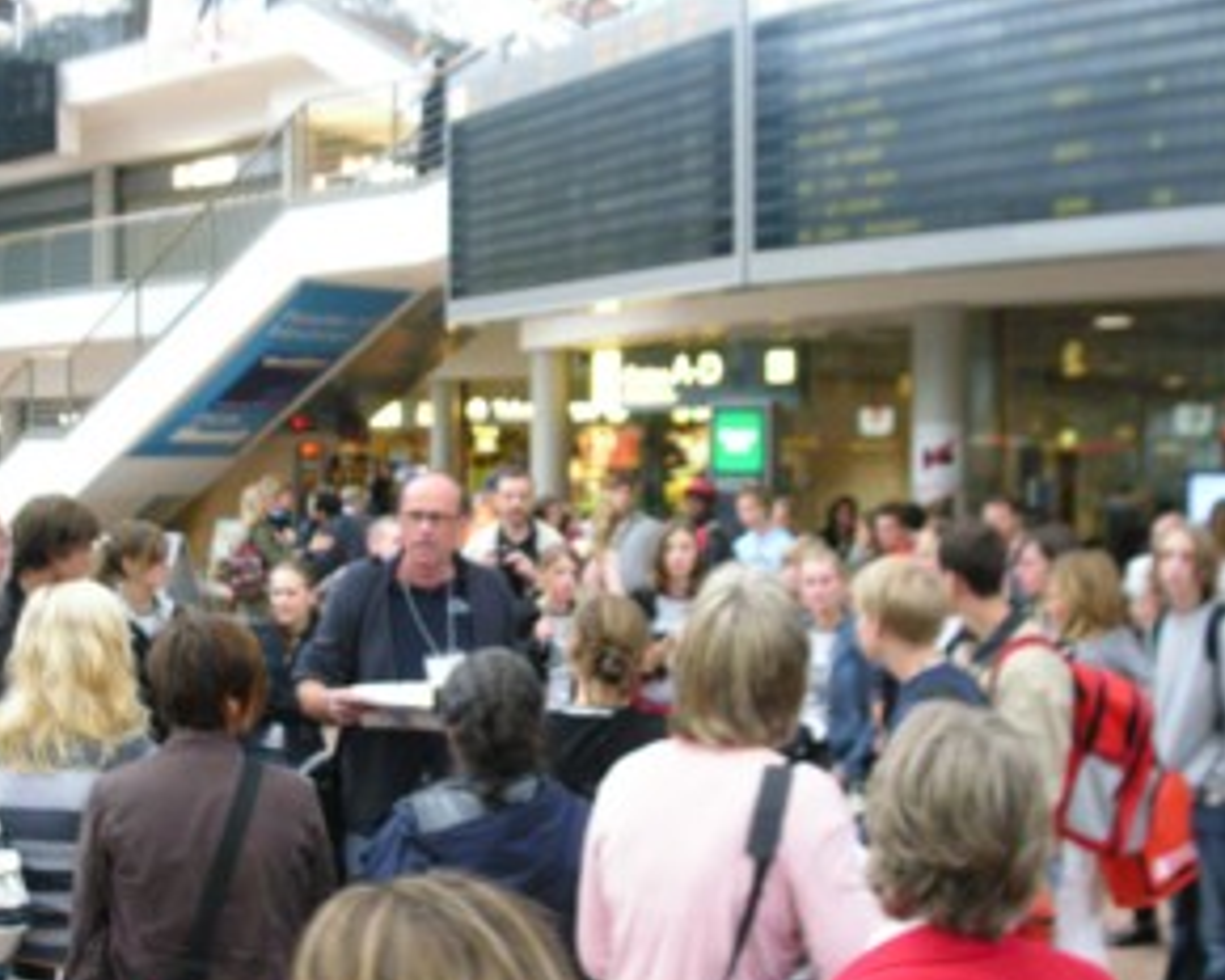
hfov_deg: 40.1
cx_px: 477
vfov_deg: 32.7
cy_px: 532
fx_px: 1668
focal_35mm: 46
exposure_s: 1/90
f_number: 2.8
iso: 400
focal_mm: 7.8
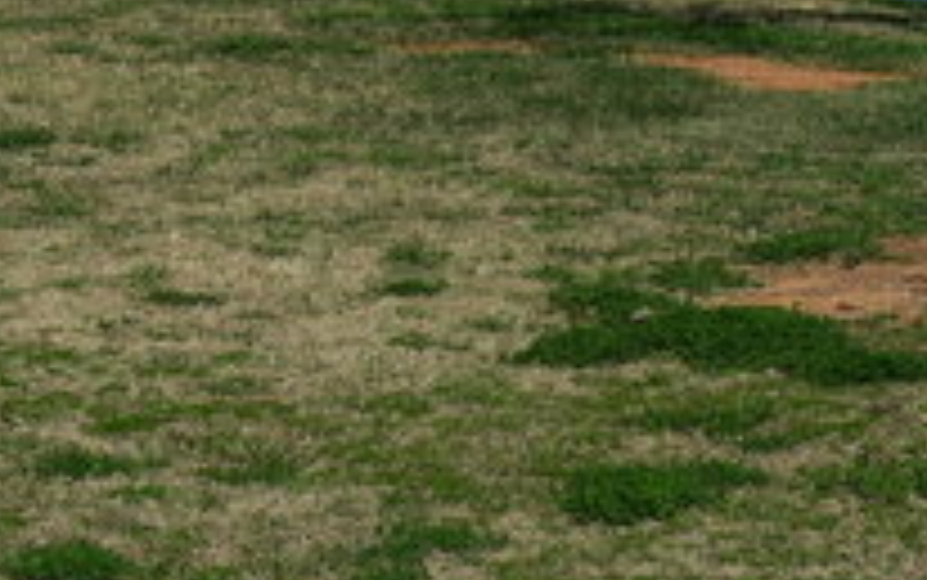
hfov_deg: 12.2
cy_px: -371
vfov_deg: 7.5
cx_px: 720
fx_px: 4322
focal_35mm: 171
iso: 200
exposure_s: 1/640
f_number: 11
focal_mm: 36
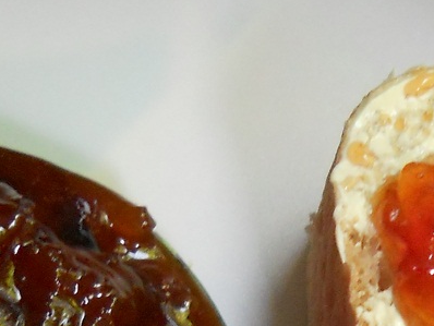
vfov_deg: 9.6
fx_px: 1857
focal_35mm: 148
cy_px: 556
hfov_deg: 13.3
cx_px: 364
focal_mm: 6.72
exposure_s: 1/30
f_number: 3.1
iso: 400
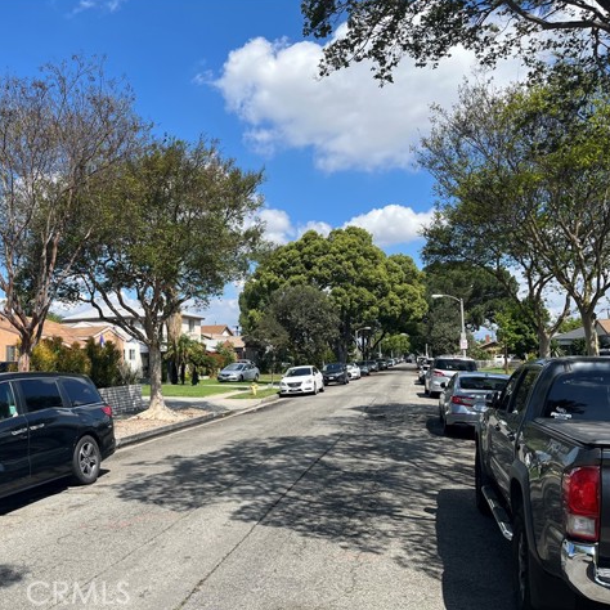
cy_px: 302
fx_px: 618
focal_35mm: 31
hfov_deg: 51.9
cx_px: 224
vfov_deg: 52.5
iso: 50
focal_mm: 5.1
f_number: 1.6
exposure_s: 1/3311
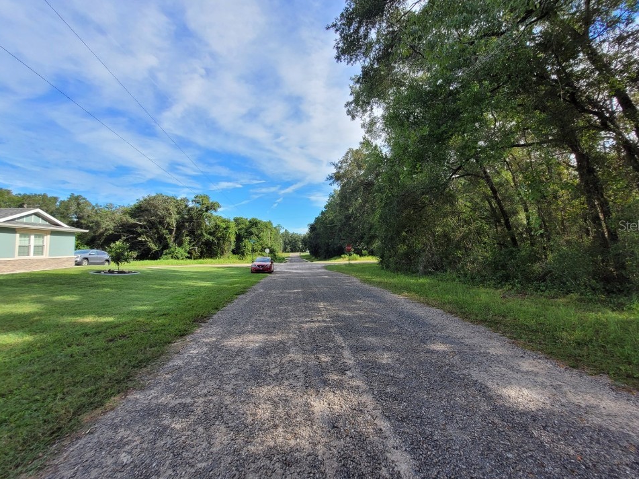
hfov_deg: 102.0
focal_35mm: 14
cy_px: 225
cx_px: 338
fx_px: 258
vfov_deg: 85.6
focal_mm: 1.74
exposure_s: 1/622
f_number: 2.2
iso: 40
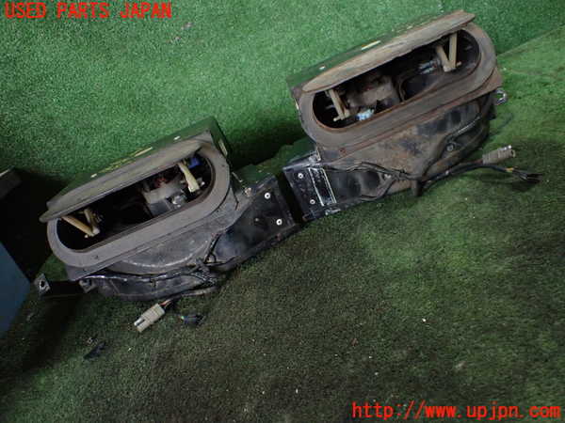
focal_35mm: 30
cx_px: 282
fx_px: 490
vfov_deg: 46.8
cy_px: 212
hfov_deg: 60.0
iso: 500
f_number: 2.3
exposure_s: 1/125
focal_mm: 5.4
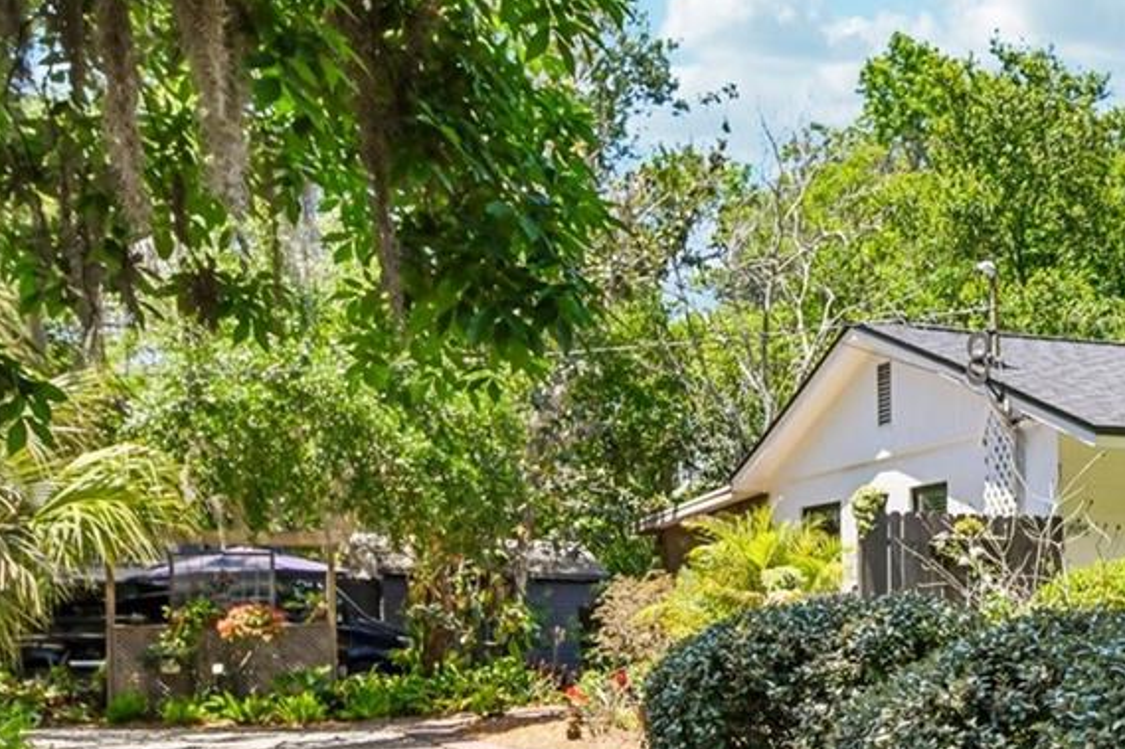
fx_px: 1843
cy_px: 658
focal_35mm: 59
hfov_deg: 30.2
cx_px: 1254
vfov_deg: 22.5
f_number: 8
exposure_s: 1/250
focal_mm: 21
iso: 400
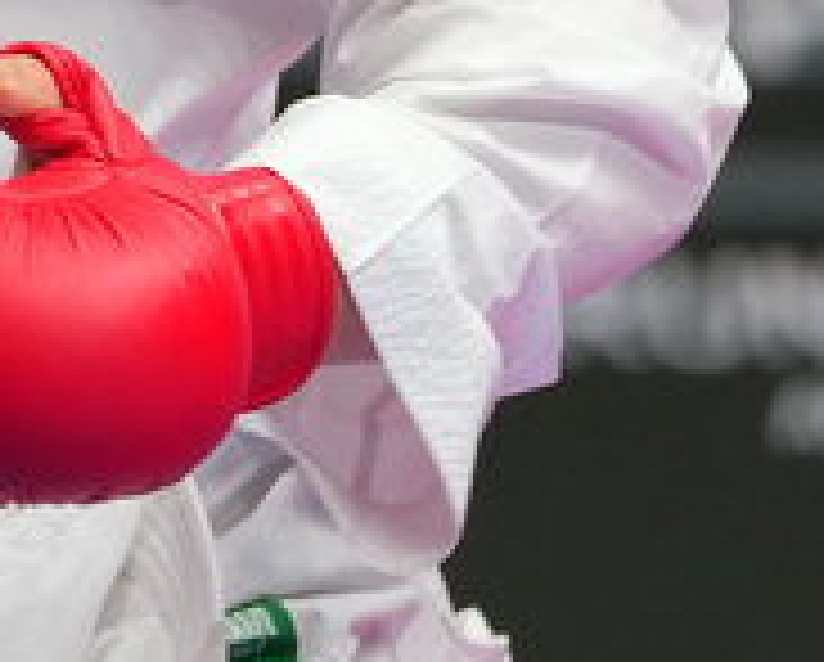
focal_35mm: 1637
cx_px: -756
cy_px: -806
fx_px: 39986
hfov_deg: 1.2
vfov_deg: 0.9
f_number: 2.8
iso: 1000
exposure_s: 1/1000
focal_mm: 200
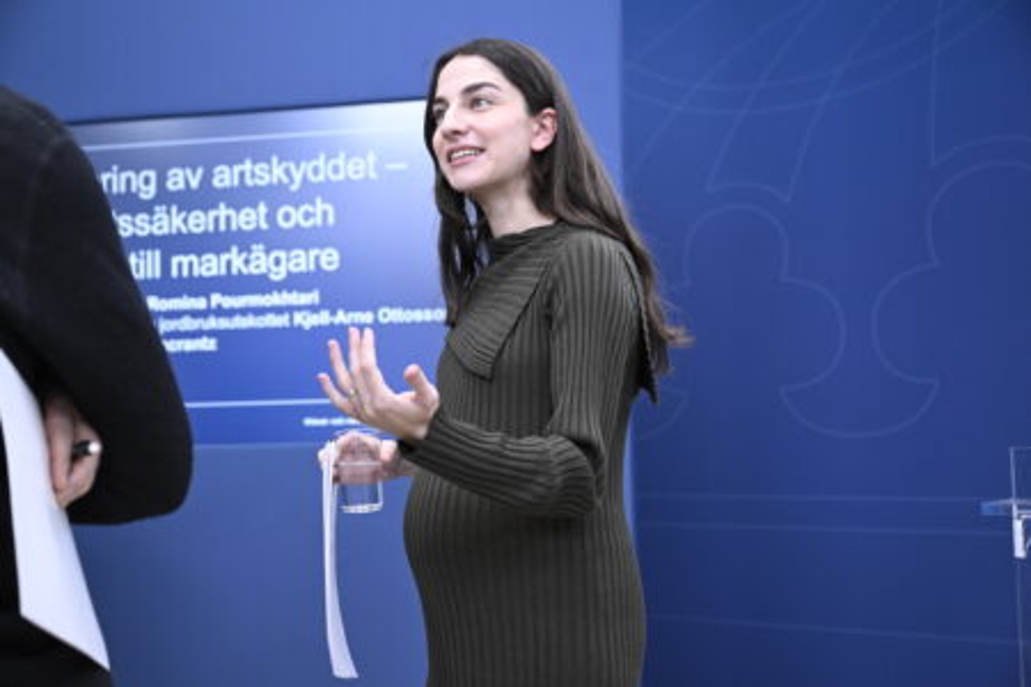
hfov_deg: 43.6
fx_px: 1289
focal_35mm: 45
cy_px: 344
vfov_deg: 29.9
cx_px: 516
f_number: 3.5
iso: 2000
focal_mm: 45
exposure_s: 1/320
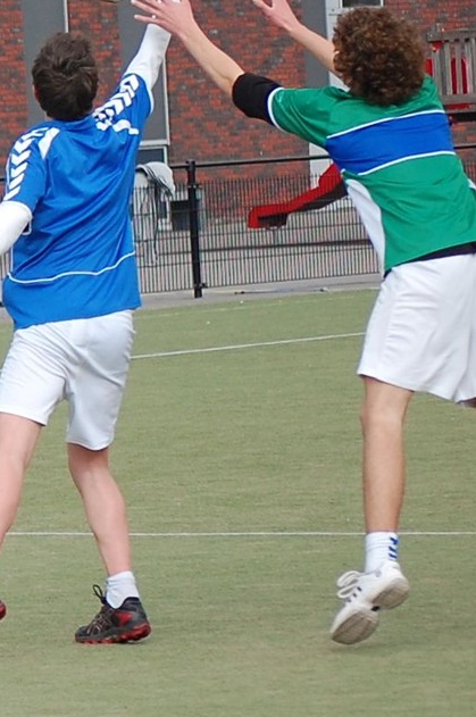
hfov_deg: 9.1
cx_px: 177
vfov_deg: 13.6
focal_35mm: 151
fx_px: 3003
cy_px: 314
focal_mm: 62
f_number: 4.2
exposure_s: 1/1000
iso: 400
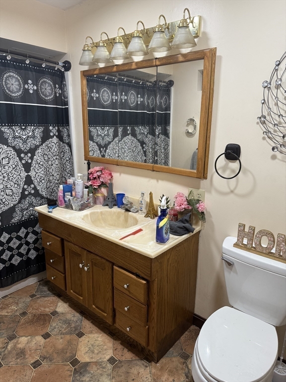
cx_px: 143
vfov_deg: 71.6
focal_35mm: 24
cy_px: 191
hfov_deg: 56.8
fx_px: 264
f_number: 1.78
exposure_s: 1/60
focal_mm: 6.76
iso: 160
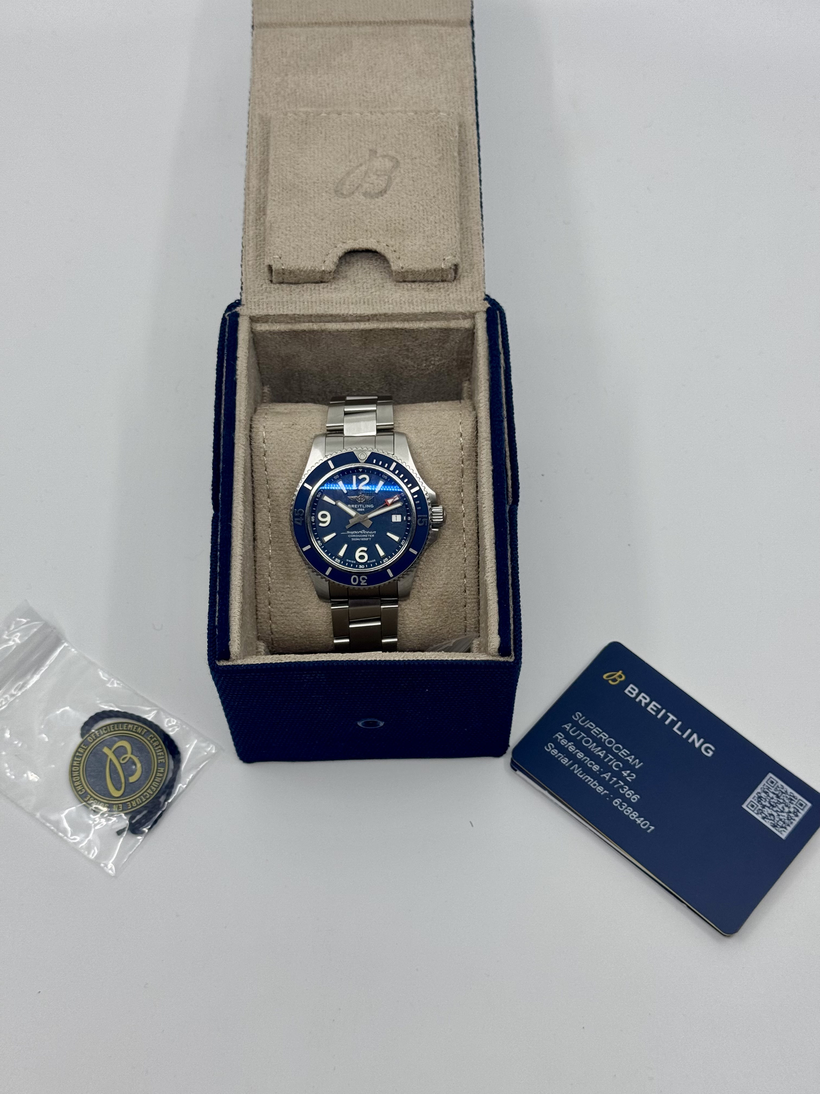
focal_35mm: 48
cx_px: 410
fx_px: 1516
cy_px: 547
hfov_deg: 30.3
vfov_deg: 39.7
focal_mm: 6.76
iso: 64
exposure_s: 1/802
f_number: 1.78
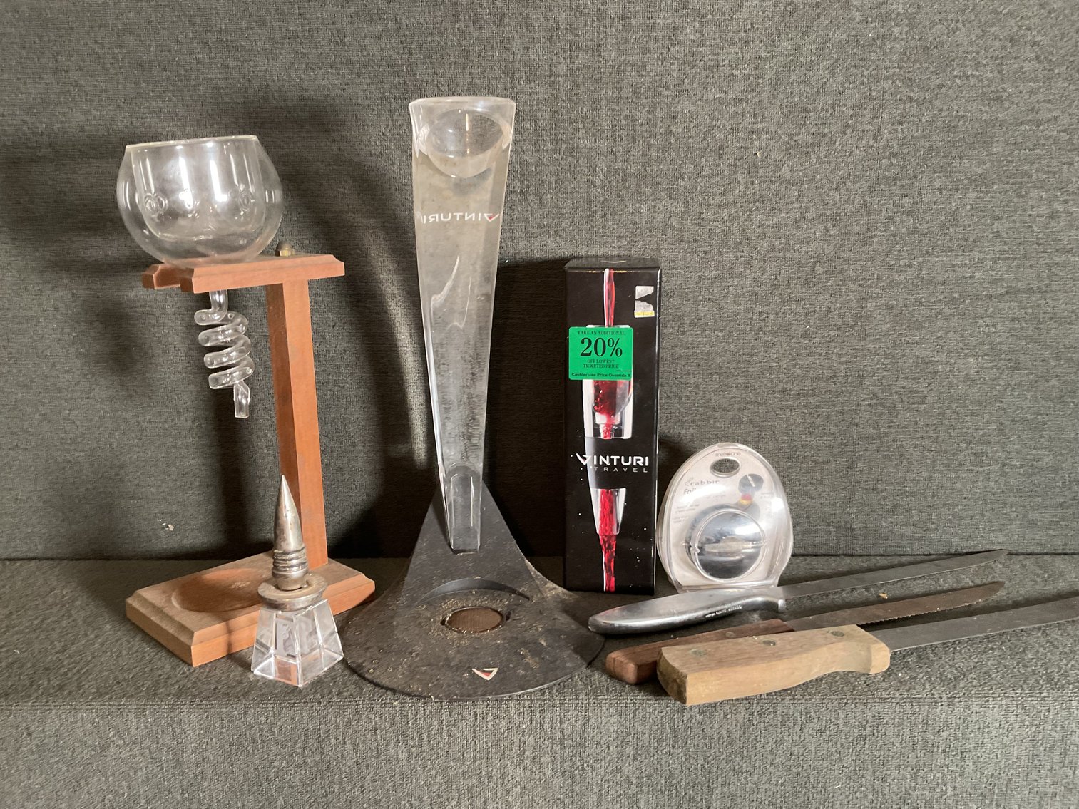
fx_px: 904
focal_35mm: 29
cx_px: 540
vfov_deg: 48.2
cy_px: 404
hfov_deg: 61.7
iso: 250
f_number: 1.8
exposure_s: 1/60
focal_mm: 3
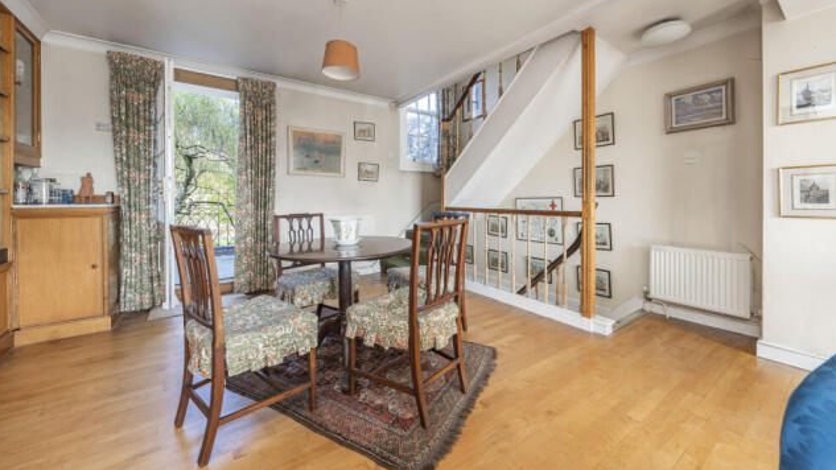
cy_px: 192
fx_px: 288
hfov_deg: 110.8
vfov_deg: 77.7
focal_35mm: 13
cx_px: 419
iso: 320
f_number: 9
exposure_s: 1/13
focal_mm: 12
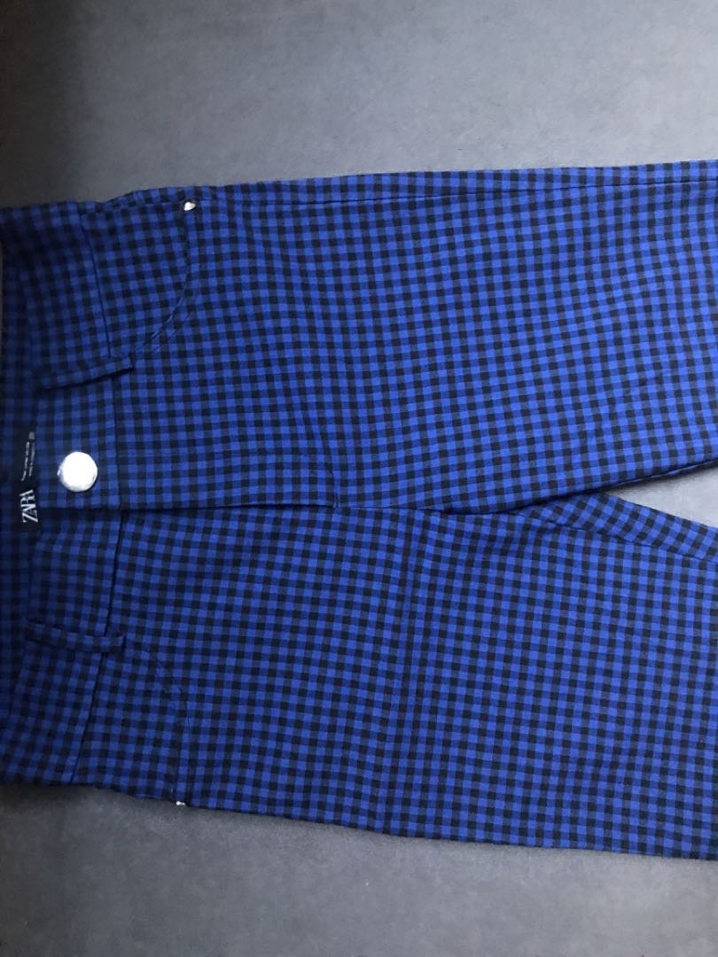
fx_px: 774
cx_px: 359
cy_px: 478
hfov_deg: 49.7
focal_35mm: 28
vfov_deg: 63.4
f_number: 1.8
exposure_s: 1/4
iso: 100
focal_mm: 3.99
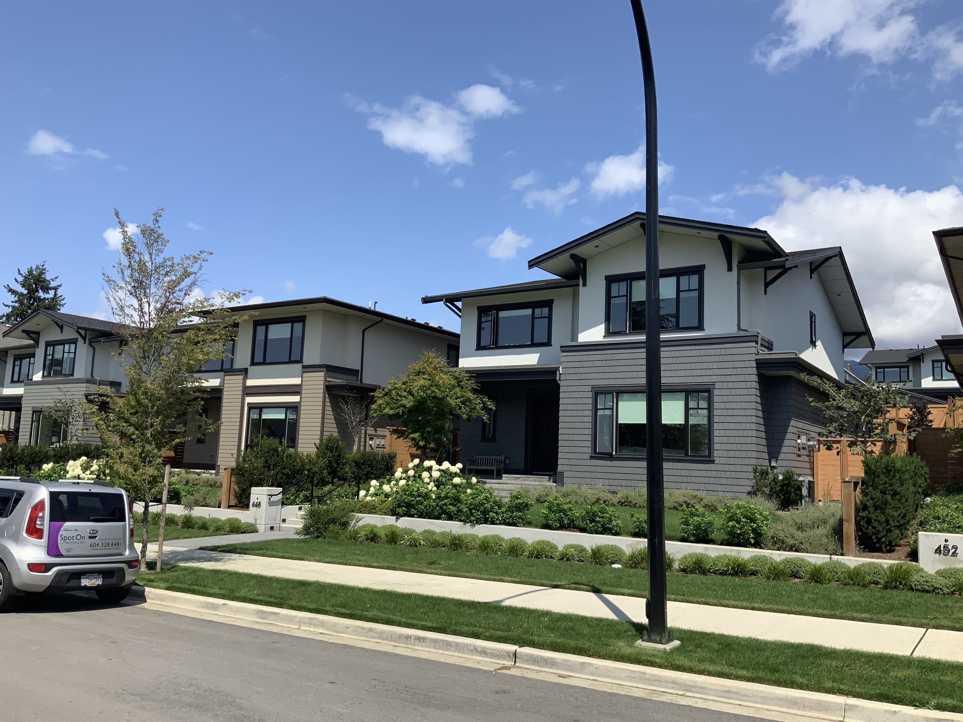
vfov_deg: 48.2
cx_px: 482
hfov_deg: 61.7
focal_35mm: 29
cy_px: 361
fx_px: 807
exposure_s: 1/2227
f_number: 1.8
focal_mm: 3
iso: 16
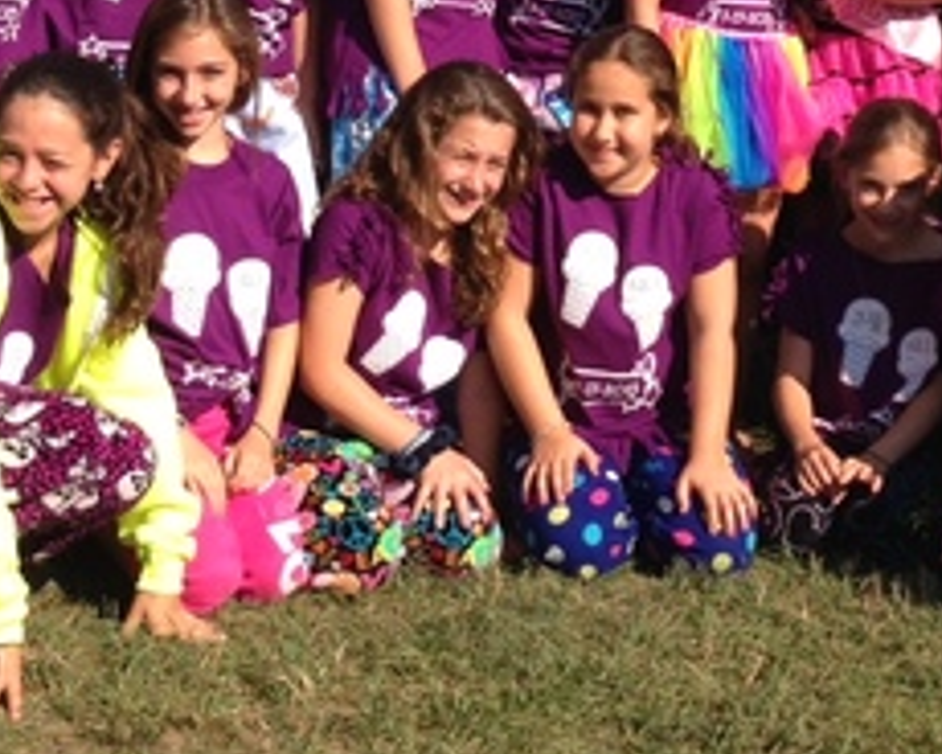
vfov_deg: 14.8
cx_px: 704
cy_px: -119
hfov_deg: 18.9
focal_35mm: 101
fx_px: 2816
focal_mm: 4.13
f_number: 2.4
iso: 50
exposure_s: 1/1232
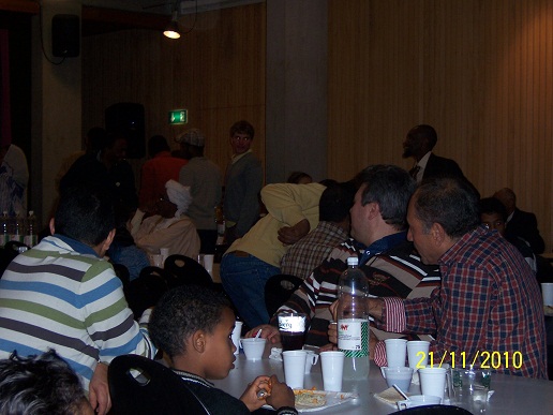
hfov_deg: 26.7
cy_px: 208
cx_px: 276
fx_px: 1166
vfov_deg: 20.2
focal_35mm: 73
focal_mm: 12.1
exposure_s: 1/90
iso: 140
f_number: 4.3
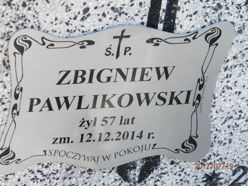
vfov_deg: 8.2
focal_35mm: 180
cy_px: 93
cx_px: 124
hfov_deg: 11.0
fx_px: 1290
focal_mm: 32.1
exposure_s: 1/80
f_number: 5.1
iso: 200
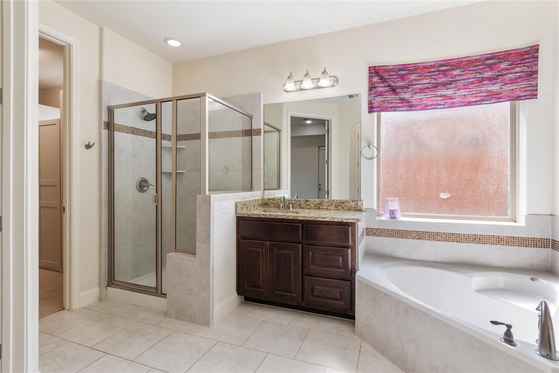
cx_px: 280
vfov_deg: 69.6
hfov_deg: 92.4
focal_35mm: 17
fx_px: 268
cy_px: 186
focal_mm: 11.5
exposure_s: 1/30
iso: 100
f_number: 8
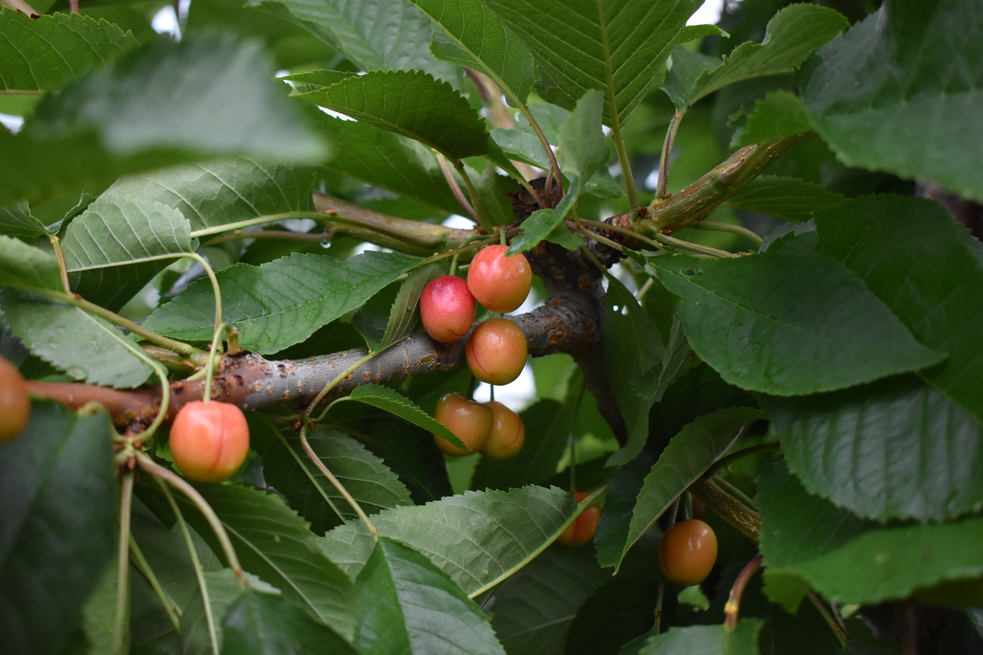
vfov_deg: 28.1
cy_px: 328
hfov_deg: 41.1
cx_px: 492
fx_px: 1311
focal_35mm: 48
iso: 2500
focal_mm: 32
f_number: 4.5
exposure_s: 1/500
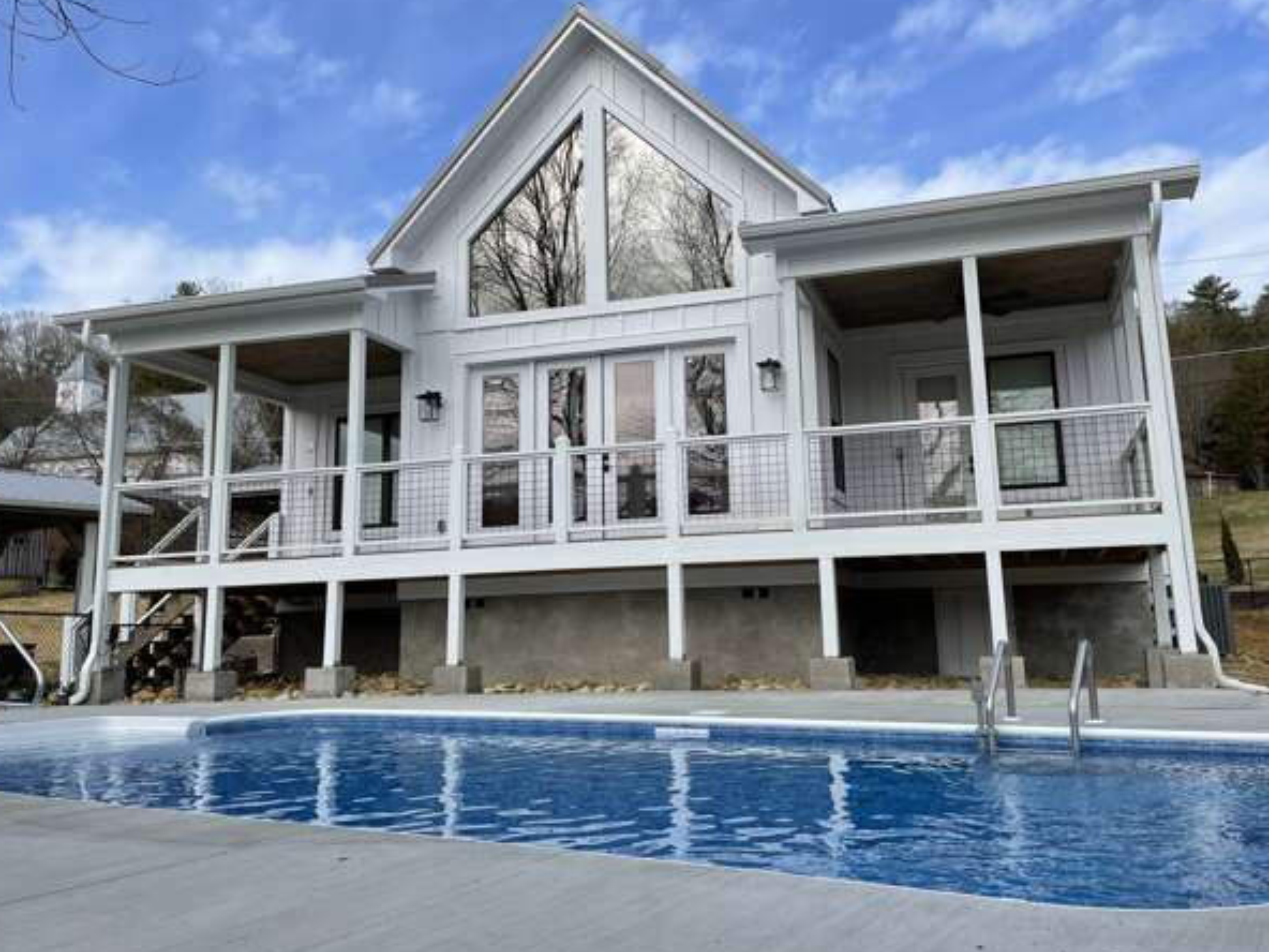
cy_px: 431
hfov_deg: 59.9
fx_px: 1100
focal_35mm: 30
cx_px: 668
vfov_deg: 46.7
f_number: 1.6
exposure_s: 1/3205
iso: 32
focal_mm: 4.2
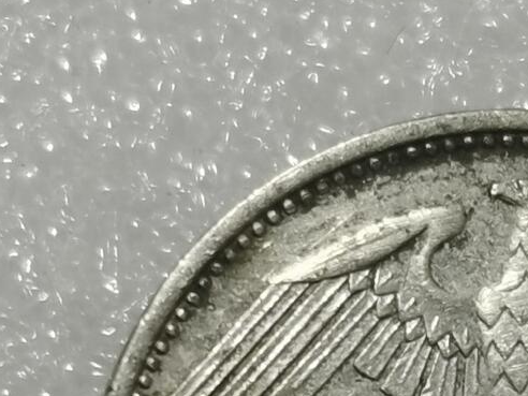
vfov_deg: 5.5
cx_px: 495
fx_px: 4073
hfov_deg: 7.4
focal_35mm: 267
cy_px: 508
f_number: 1.8
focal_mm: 5.58
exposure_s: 1/100
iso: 80
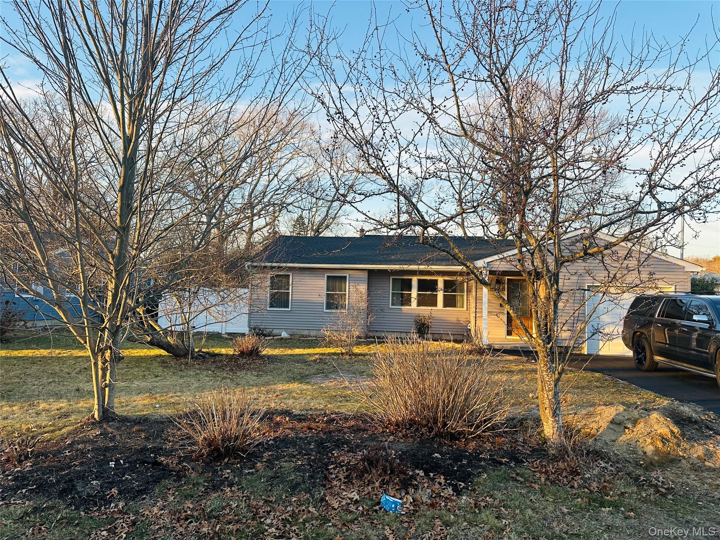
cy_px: 270
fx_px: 499
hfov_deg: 71.6
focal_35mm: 24
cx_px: 360
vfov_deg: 56.8
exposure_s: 1/626
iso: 80
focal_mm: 6.86
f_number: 1.78
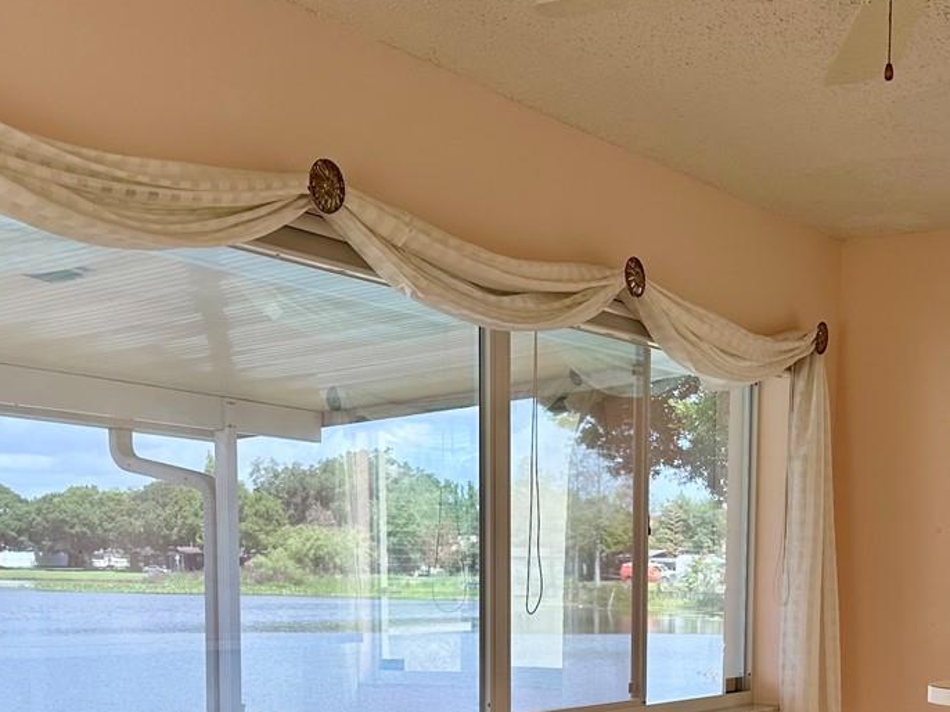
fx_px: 1536
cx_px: 540
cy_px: 711
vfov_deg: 24.9
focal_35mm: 56
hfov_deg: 34.3
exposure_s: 1/228
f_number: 1.78
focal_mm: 6.86
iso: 64
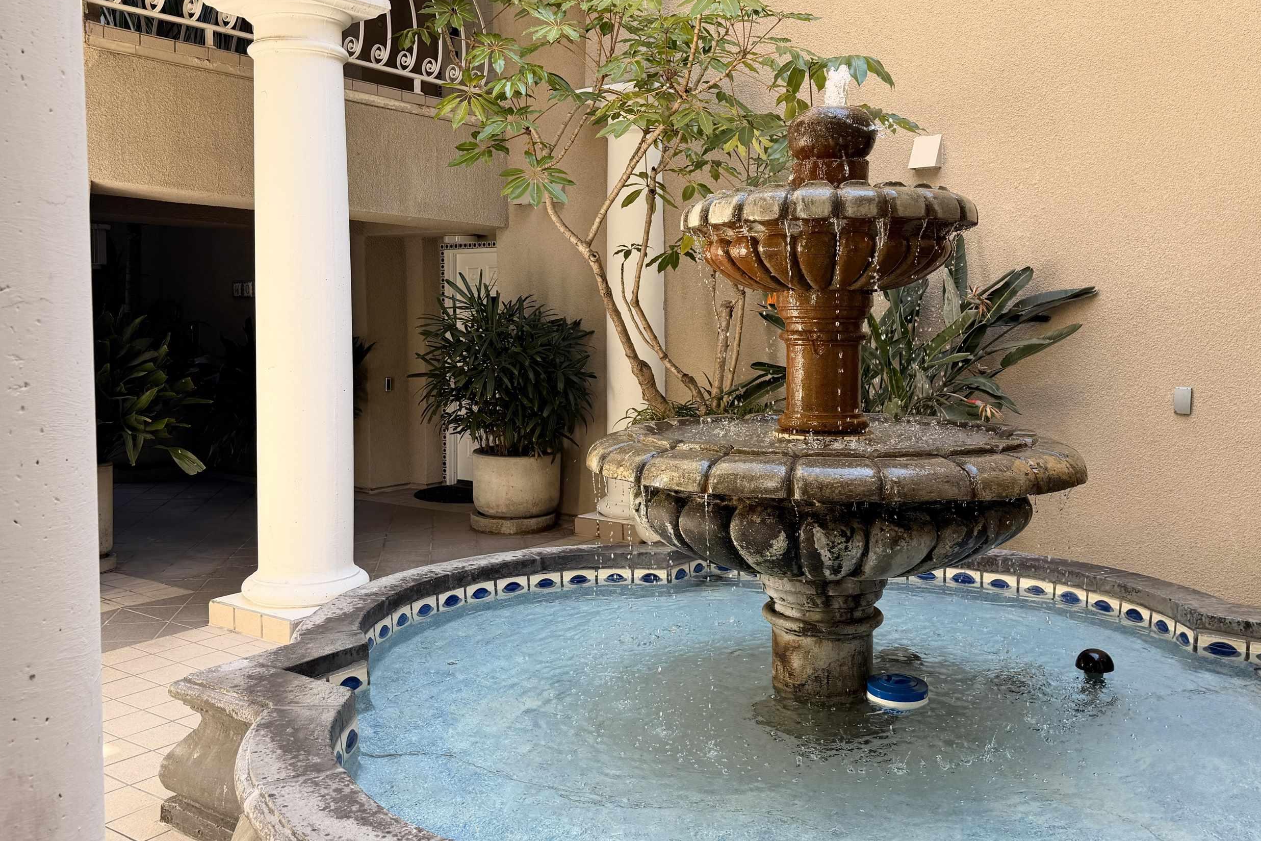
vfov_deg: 42.2
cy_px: 351
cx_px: 612
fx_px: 1086
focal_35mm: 31
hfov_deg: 60.3
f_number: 1.78
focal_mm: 6.76
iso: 80
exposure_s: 1/353
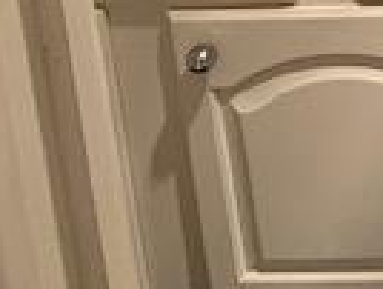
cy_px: -372
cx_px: 775
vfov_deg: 9.7
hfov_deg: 12.5
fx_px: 1530
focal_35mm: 138
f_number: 1.8
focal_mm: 3
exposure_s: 1/60
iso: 80
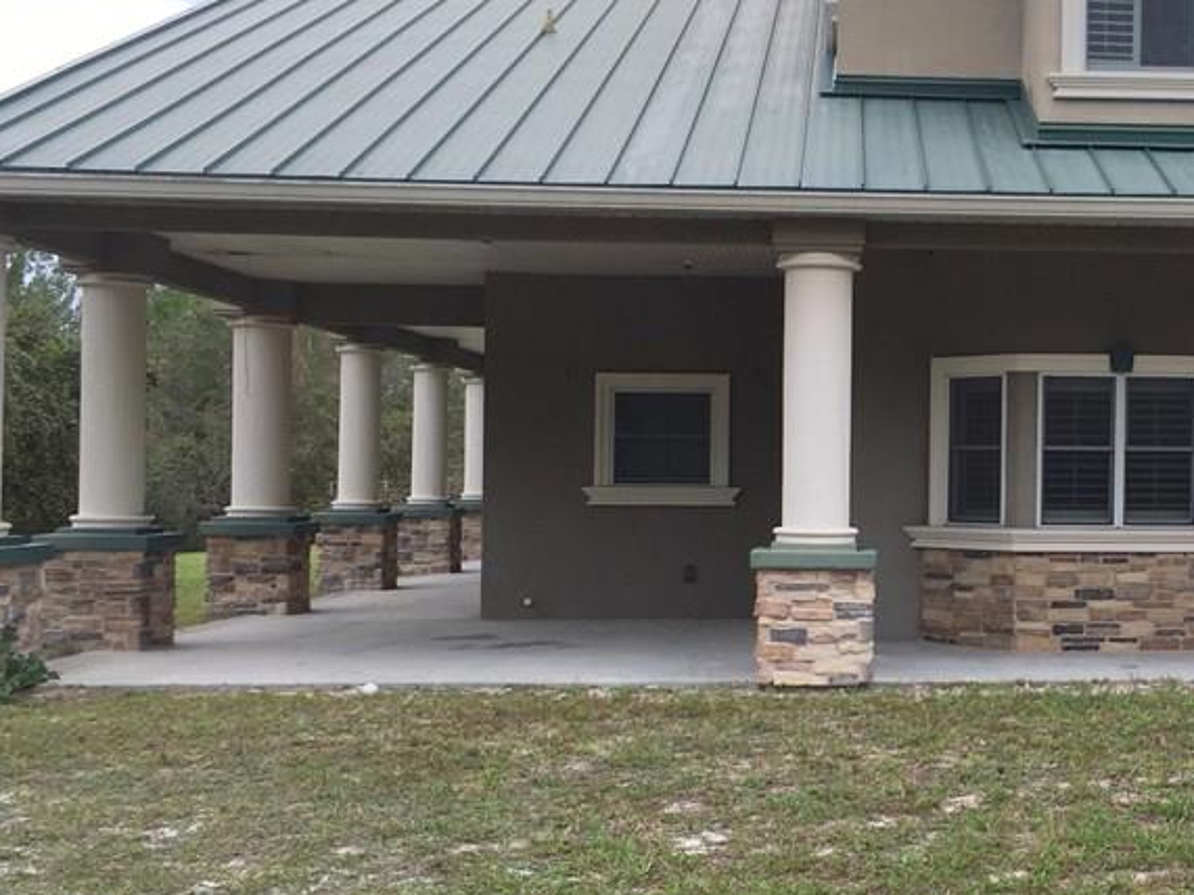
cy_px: 485
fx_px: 1793
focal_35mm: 52
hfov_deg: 35.3
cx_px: 1000
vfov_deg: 28.0
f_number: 2.2
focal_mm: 4.15
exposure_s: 1/382
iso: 25
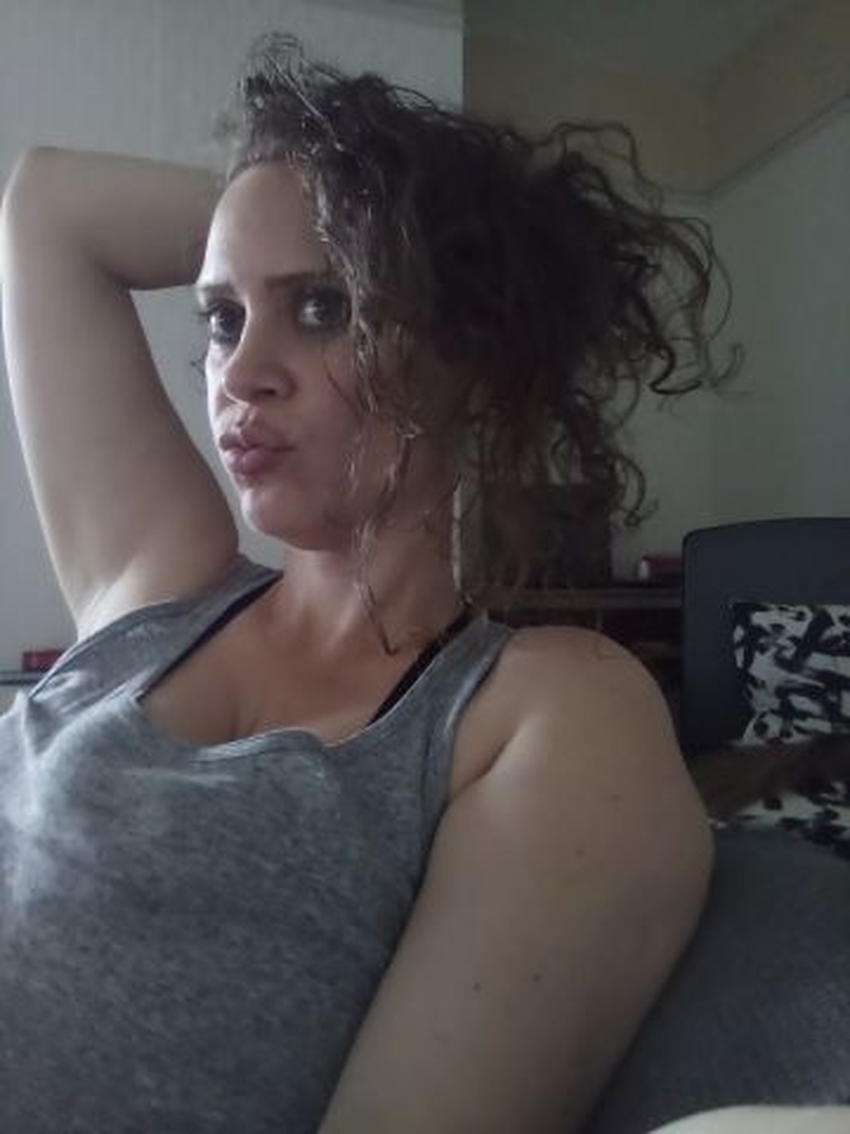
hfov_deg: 48.2
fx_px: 949
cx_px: 425
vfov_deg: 61.7
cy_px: 567
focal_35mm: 29
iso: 980
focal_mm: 2.27
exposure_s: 1/10
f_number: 2.2
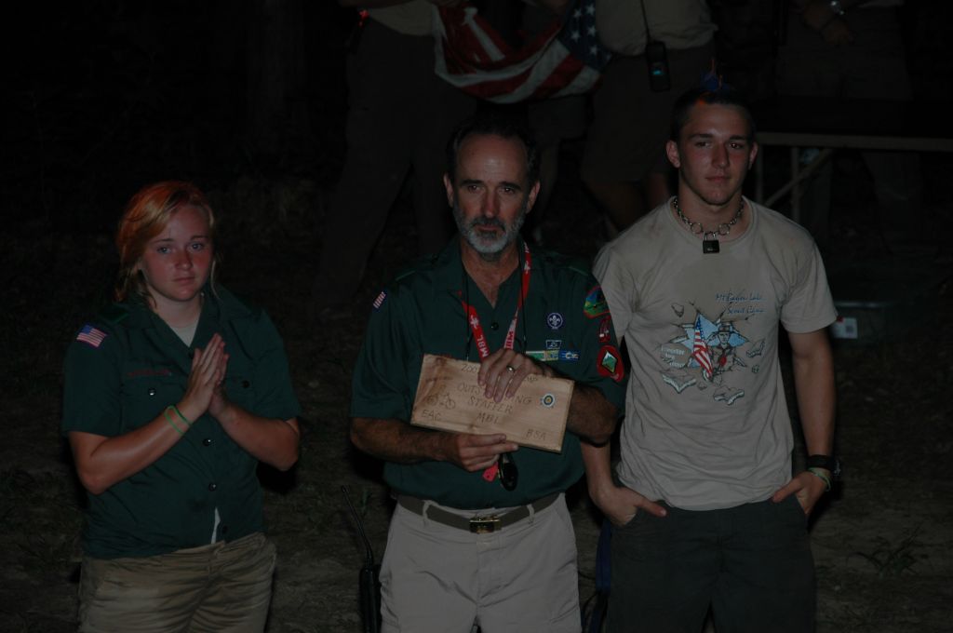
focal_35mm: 195
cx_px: 476
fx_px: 5155
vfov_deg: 7.0
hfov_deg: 10.6
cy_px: 316
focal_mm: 130
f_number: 5.6
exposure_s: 1/60
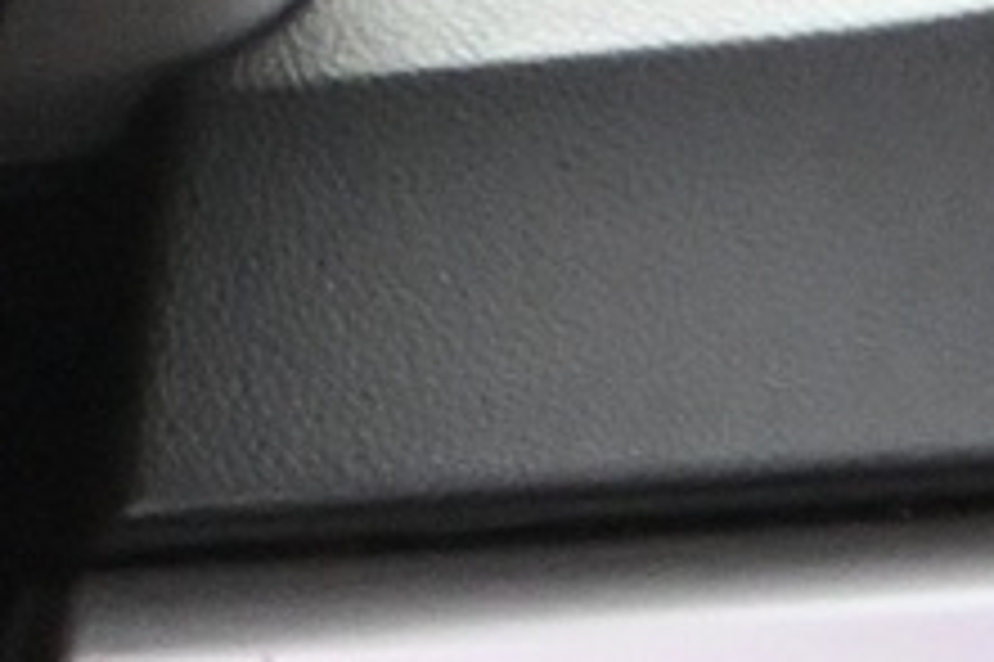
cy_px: 1112
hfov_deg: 6.5
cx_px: 3607
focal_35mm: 270
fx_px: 7435
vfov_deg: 5.0
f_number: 4.2
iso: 7200
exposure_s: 1/40
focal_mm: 24.5
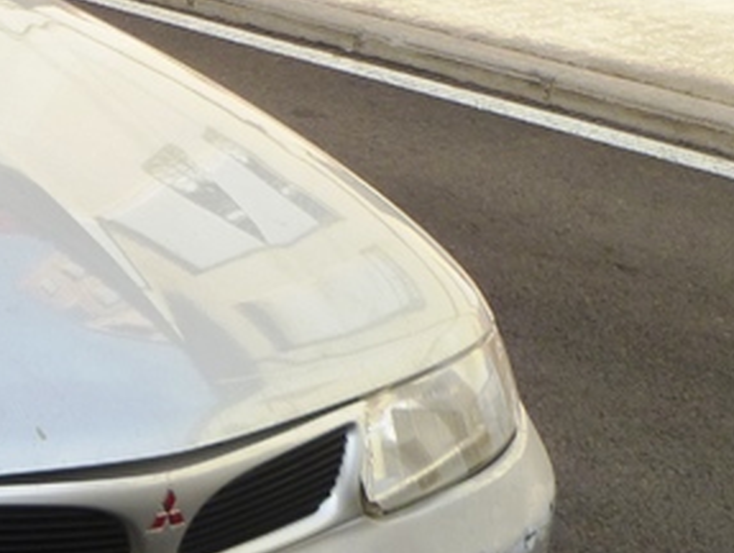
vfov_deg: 13.0
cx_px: -358
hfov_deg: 15.9
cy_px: 238
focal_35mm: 114
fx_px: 2420
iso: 80
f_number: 3.5
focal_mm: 5.7
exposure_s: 1/320
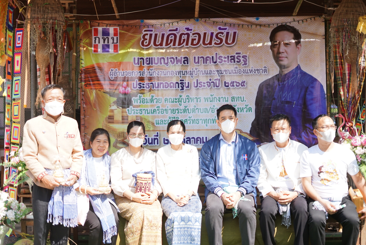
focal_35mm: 50
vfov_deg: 27.0
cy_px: 122
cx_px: 183
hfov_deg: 39.6
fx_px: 509
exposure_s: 1/4000
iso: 400
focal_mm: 50
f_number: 1.8
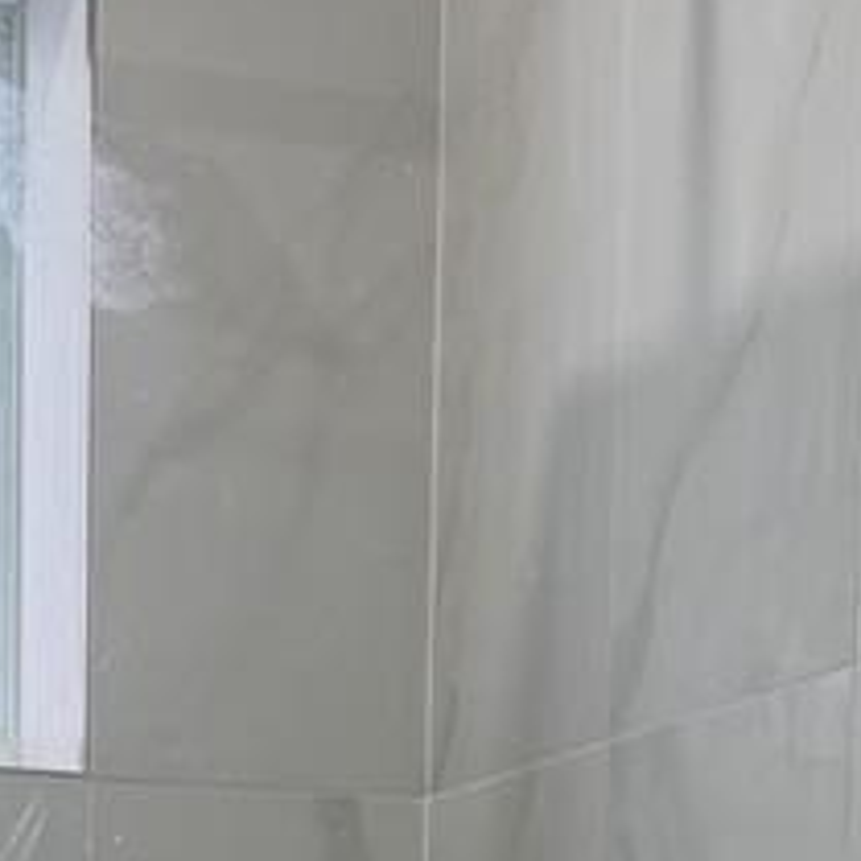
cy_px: 1561
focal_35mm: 122
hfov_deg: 14.1
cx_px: 25
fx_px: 3433
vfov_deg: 12.9
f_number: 1.78
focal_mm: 6.76
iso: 160
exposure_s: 1/207
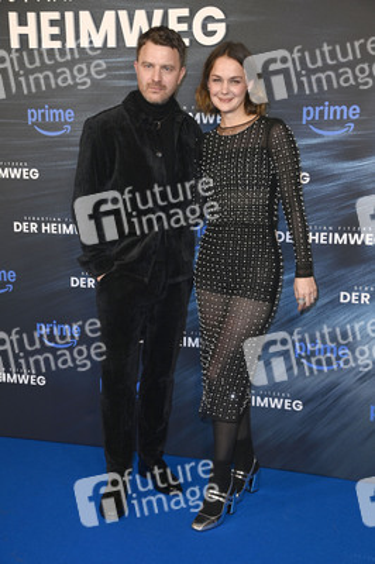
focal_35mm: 50
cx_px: 188
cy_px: 282
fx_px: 783
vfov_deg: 39.6
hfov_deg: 26.9
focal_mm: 50
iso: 1600
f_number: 6.3
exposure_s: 1/250
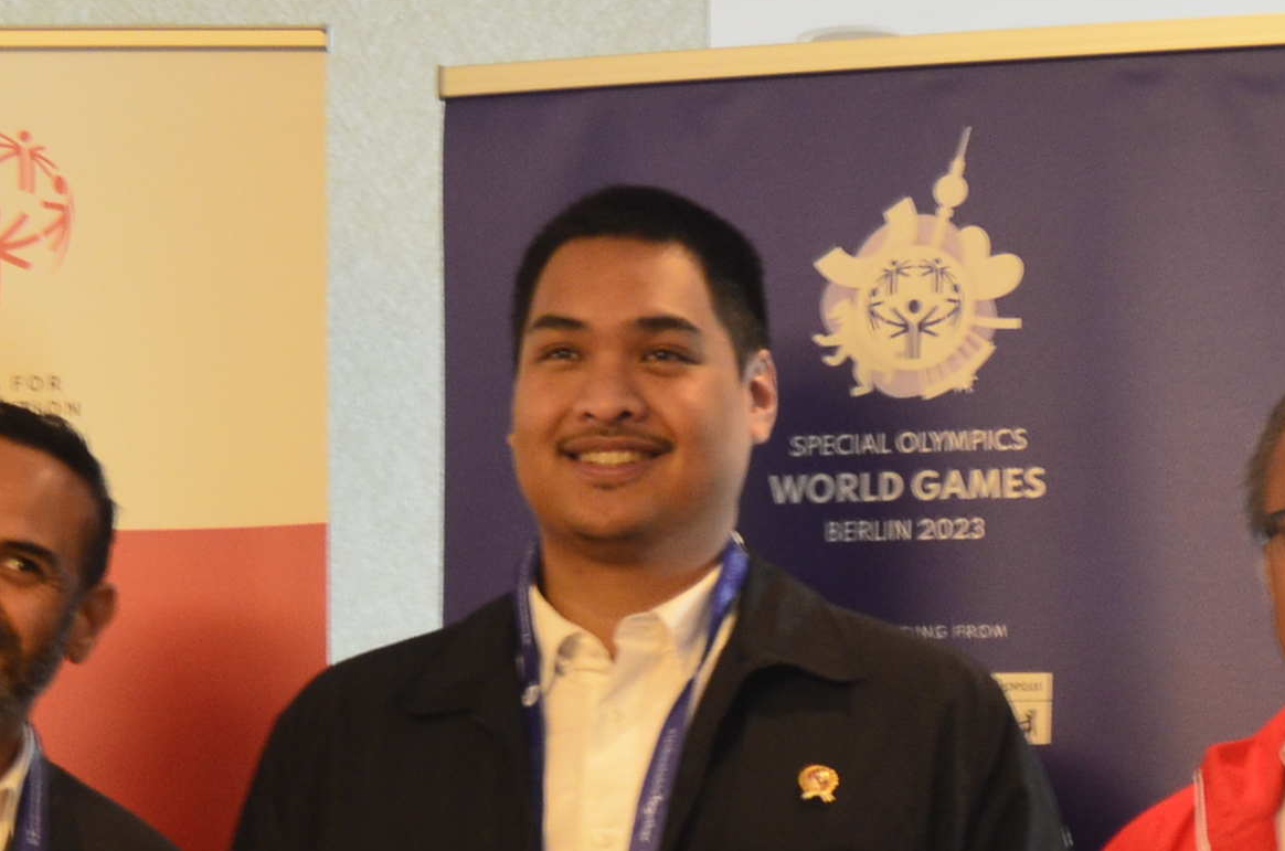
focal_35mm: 110
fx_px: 3904
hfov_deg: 18.7
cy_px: 1176
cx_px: 767
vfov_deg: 12.0
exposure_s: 1/5
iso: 800
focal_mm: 23
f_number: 5
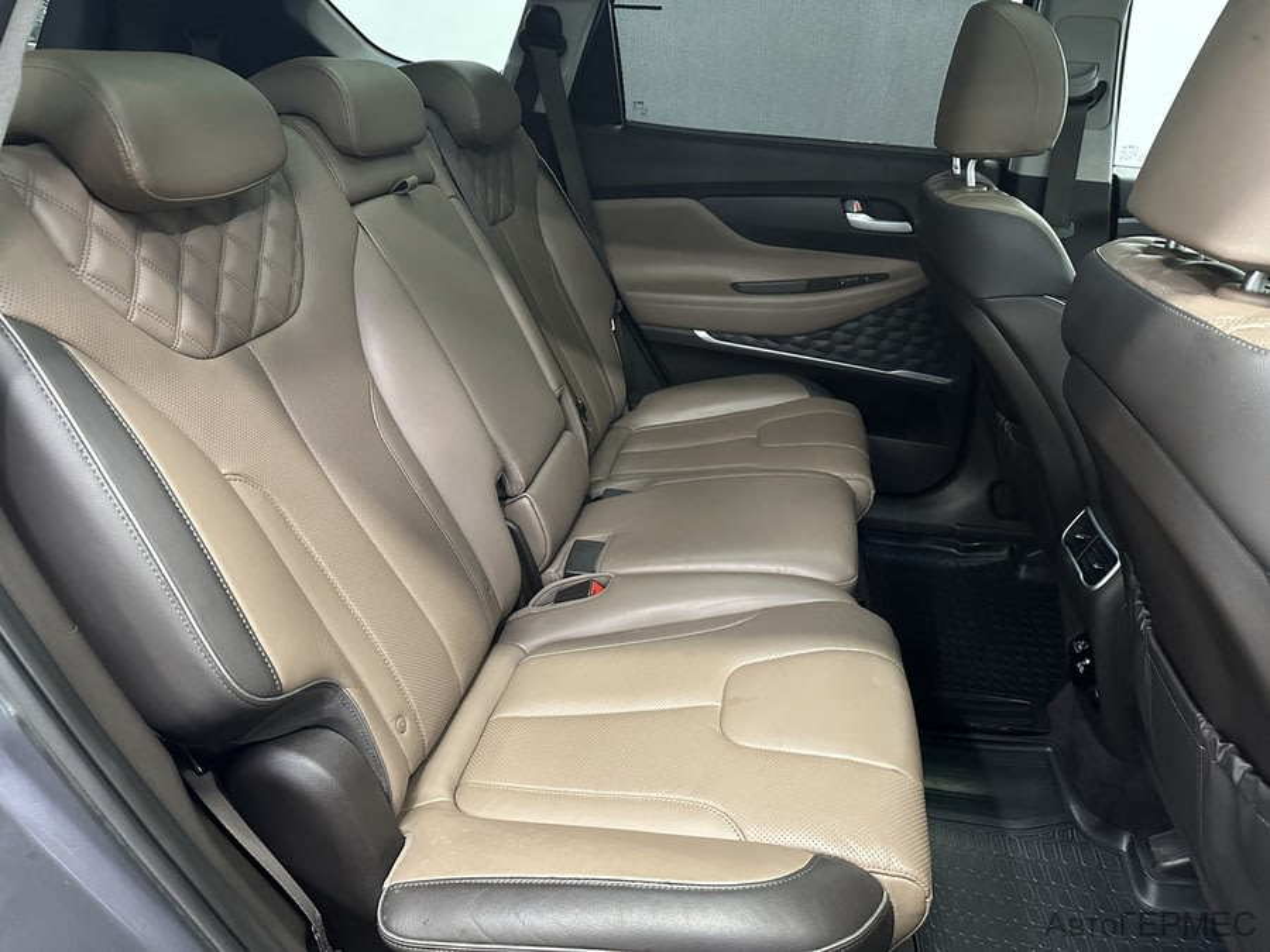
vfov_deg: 56.8
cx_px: 635
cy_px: 476
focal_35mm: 24
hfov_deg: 71.6
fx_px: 881
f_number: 1.78
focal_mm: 6.86
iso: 640
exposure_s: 1/33
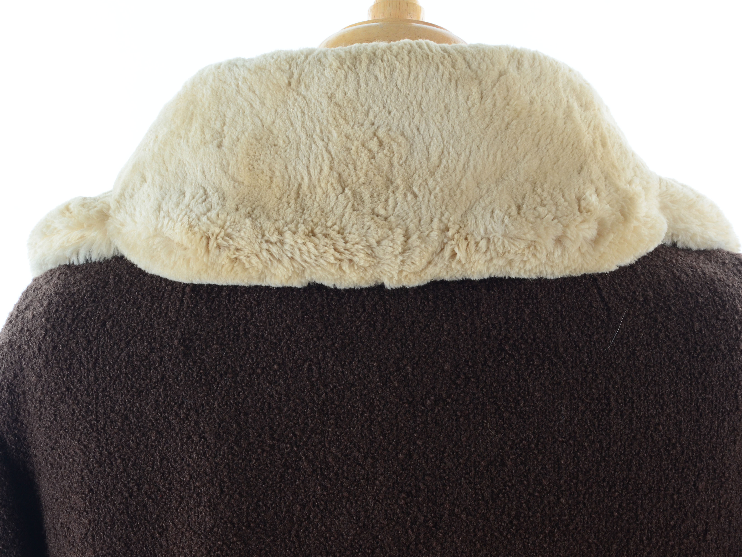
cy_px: 279
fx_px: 1941
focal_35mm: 91
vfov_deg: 16.3
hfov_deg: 21.6
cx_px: 385
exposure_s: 1/80
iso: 400
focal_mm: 55
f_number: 18
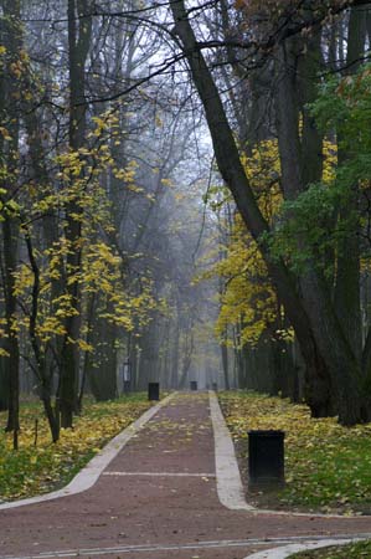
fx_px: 1743
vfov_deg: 18.2
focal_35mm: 112
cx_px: 186
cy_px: 280
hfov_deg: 12.2
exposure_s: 1/125
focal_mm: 75
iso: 1600
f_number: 11
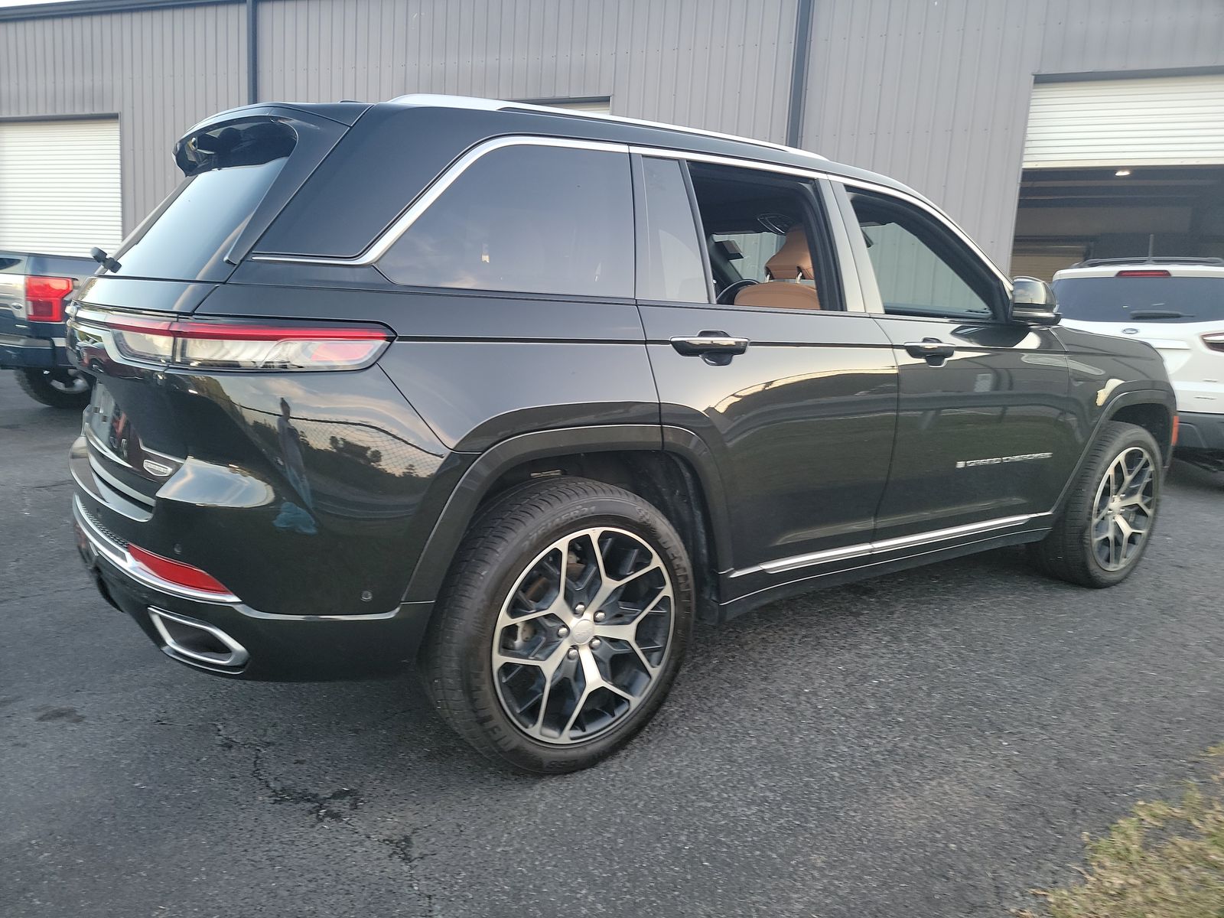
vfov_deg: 56.8
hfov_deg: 71.6
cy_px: 459
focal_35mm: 24
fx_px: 849
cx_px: 612
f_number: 1.8
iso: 122
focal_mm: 6.7
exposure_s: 1/59
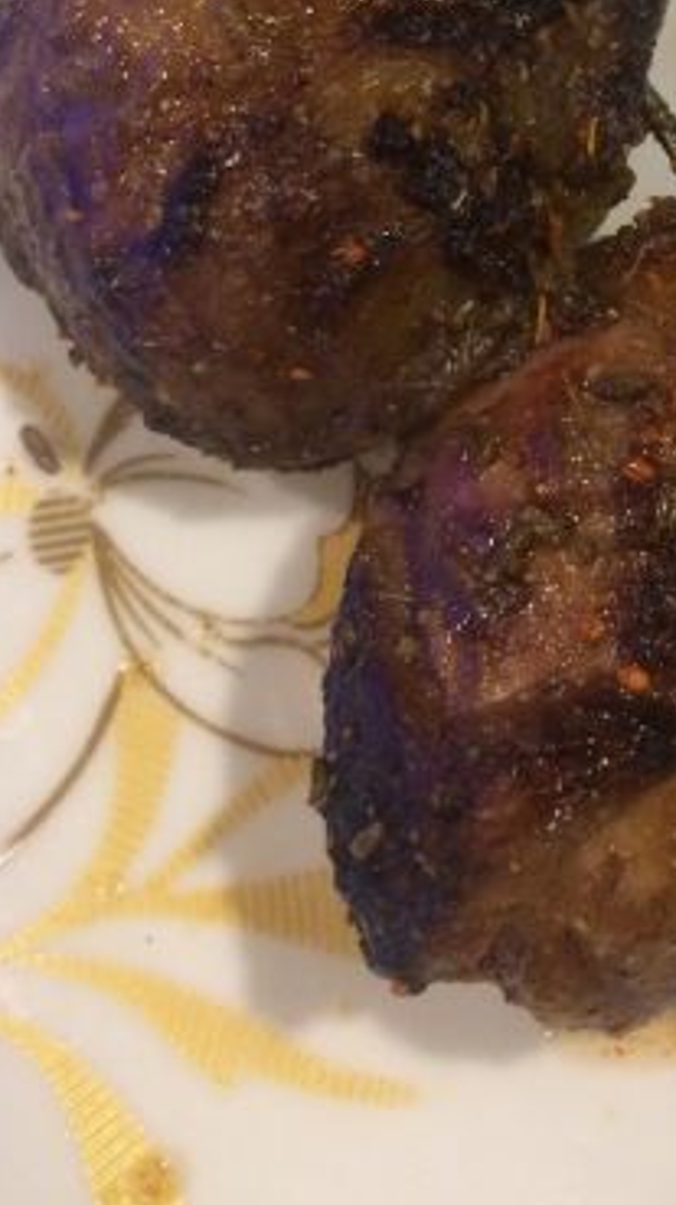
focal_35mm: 60
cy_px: 216
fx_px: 1916
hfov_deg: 19.2
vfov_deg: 33.7
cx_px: 740
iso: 250
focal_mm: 4.15
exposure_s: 1/20
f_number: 2.2
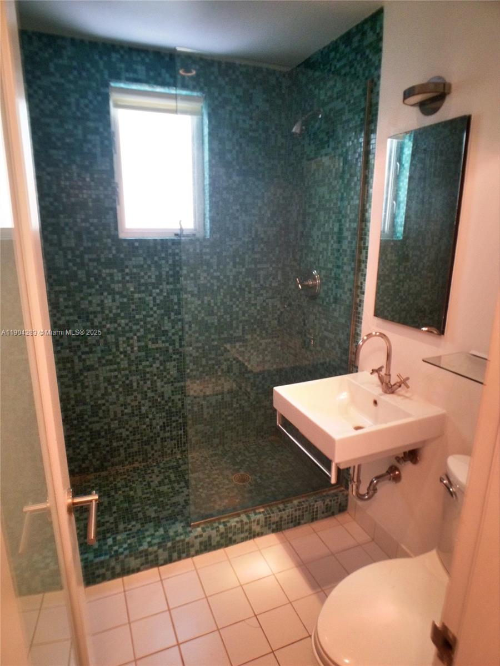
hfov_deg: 40.7
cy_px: 333
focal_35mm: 35
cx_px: 250
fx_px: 674
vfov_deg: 52.6
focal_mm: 4.28
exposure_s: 1/20
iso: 125
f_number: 2.4
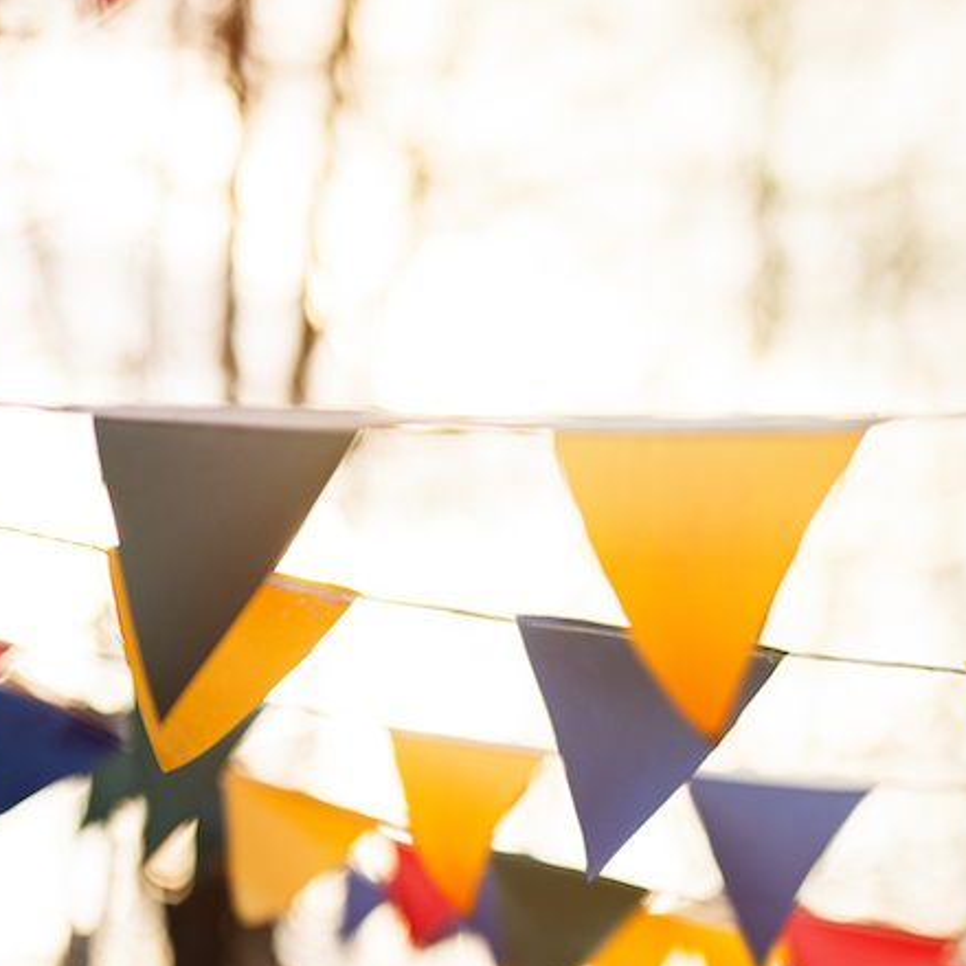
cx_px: 880
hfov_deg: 17.3
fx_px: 3126
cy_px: 673
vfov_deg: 17.5
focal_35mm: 99
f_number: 1.2
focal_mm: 50
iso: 200
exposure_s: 1/8000
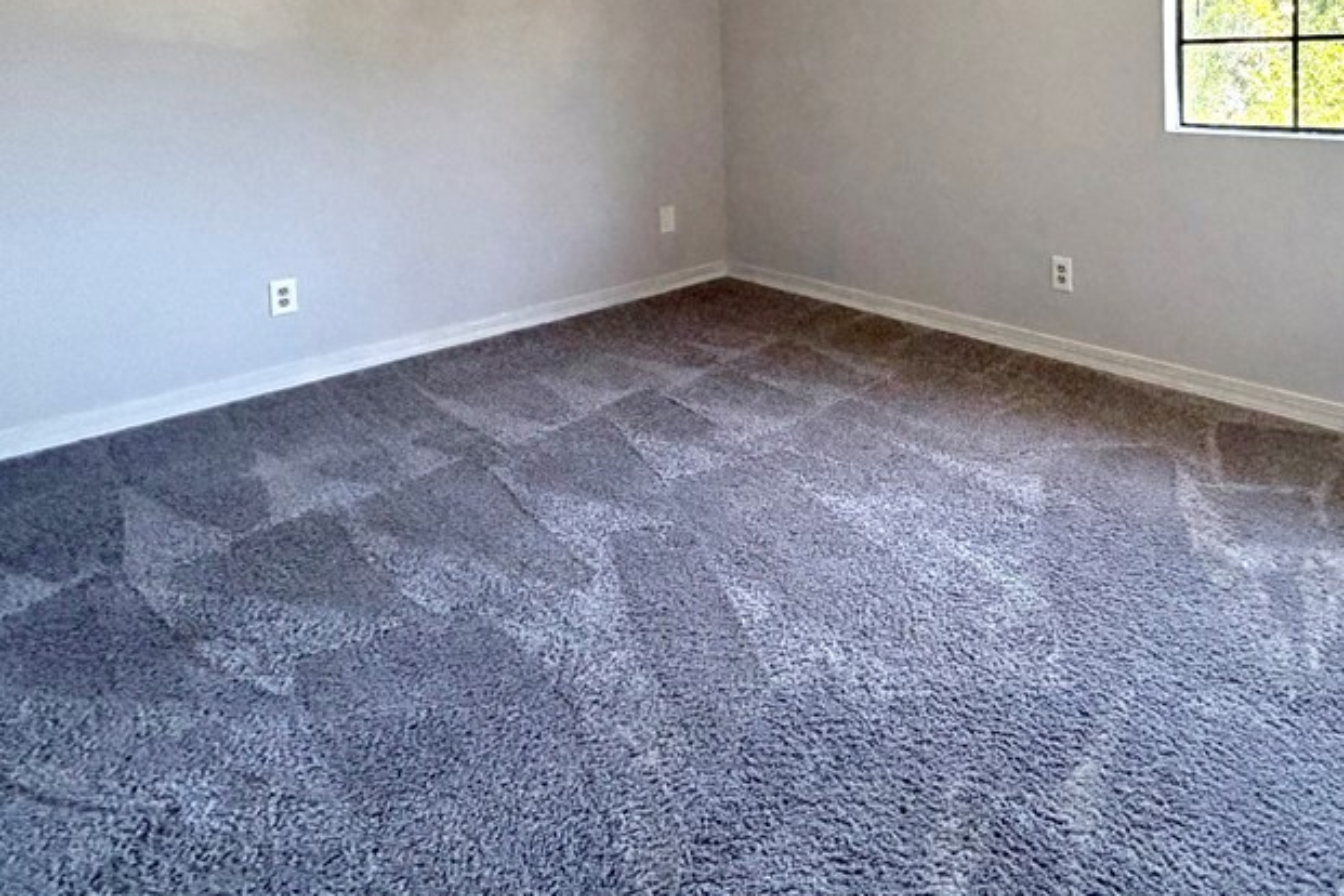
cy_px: 95
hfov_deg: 72.1
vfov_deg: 47.9
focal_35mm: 24
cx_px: 866
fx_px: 896
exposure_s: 1/118
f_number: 2.2
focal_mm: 2.22
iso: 320
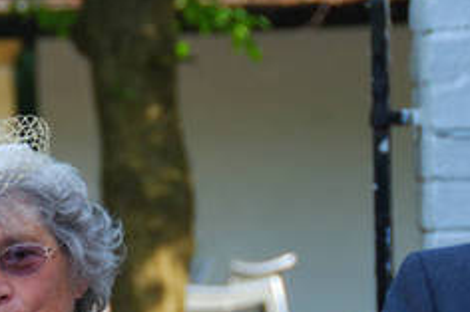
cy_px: 282
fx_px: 5525
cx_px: -155
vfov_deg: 3.2
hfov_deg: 4.8
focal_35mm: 423
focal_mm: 95
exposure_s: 1/200
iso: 160
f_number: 5.3
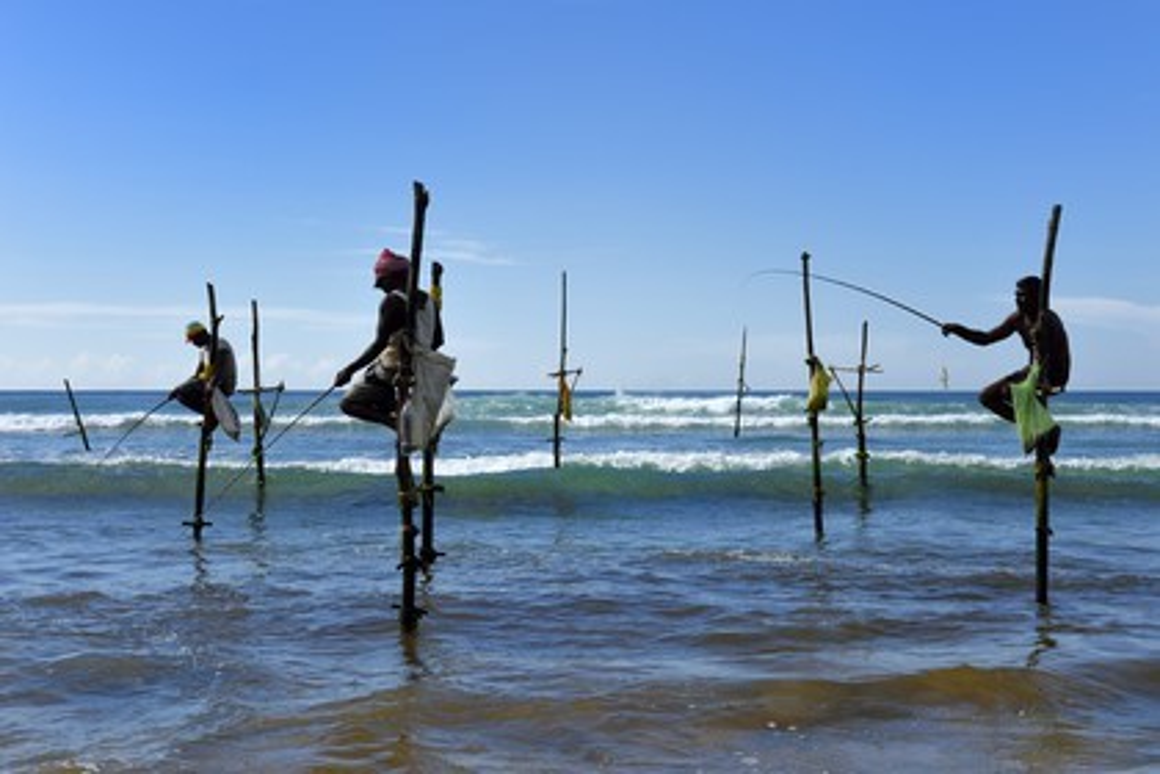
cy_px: 387
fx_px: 1998
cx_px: 580
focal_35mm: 62
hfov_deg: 32.4
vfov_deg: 21.9
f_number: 16
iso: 200
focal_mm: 62
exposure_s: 1/250
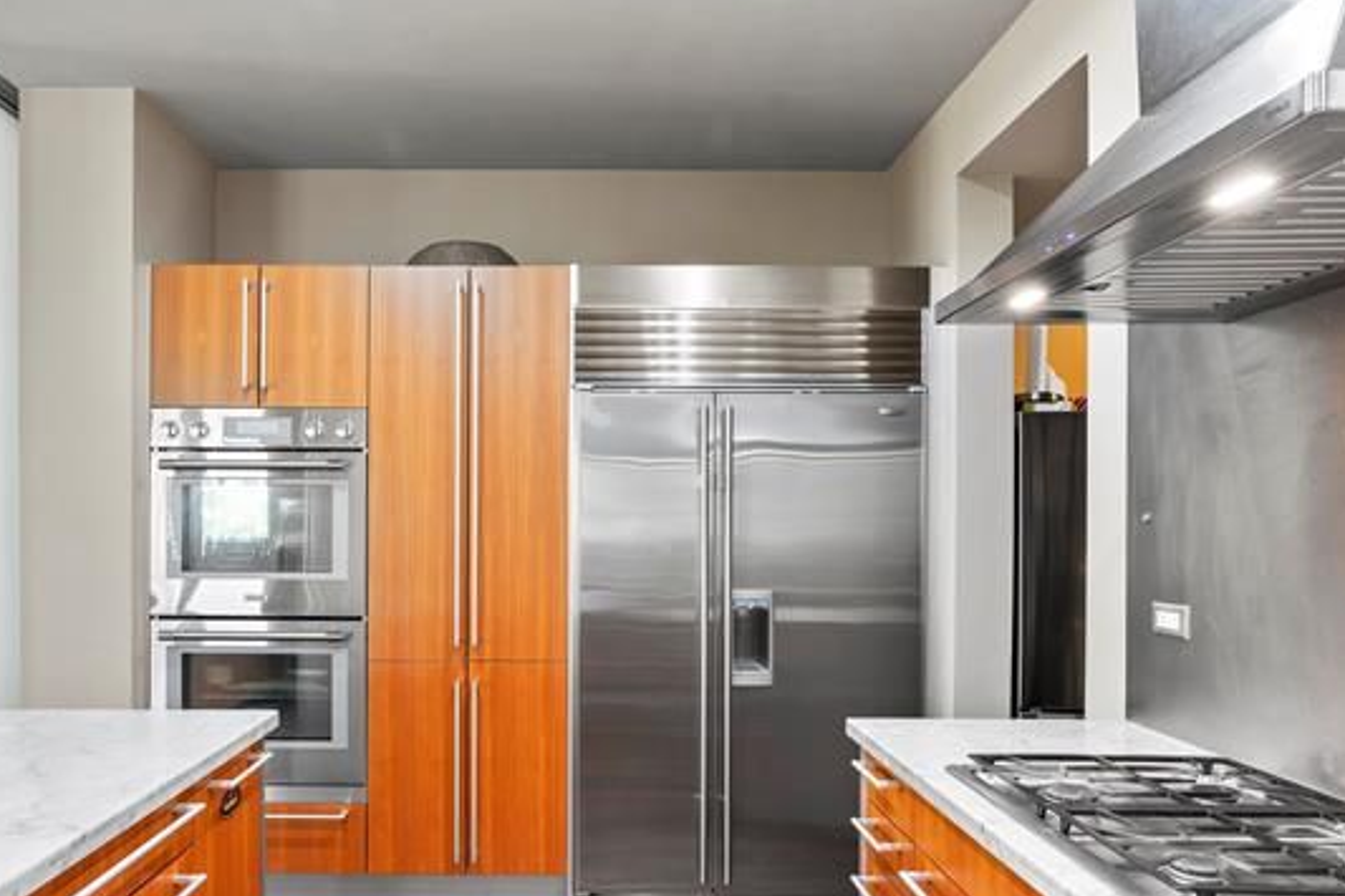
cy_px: 521
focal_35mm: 24
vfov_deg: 52.9
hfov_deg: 73.3
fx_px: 896
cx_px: 570
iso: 100
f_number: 9
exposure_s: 2.5
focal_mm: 16
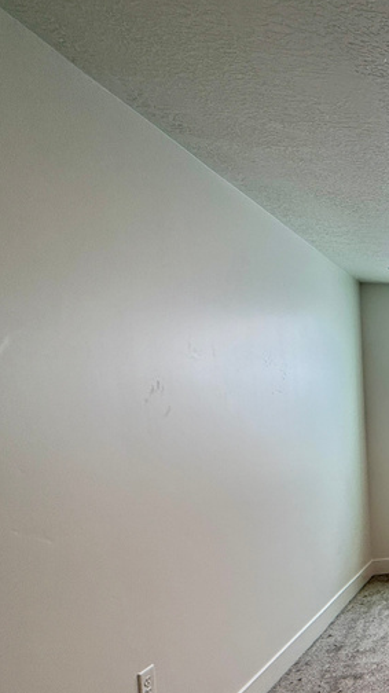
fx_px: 569
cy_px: 428
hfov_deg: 23.0
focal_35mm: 31
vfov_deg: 61.9
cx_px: 679
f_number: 2.2
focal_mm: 2.22
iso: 80
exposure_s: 1/120
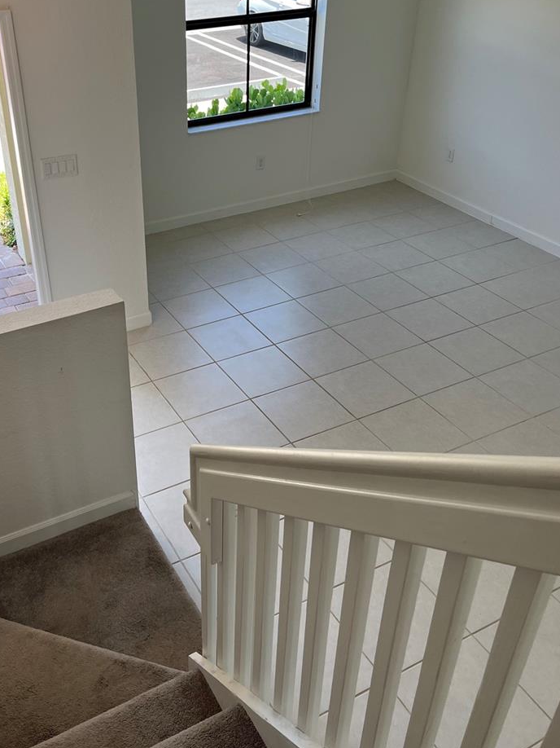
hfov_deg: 41.4
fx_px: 734
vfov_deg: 53.8
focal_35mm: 34
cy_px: 327
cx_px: 203
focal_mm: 5.1
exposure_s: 1/164
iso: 50
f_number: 1.6
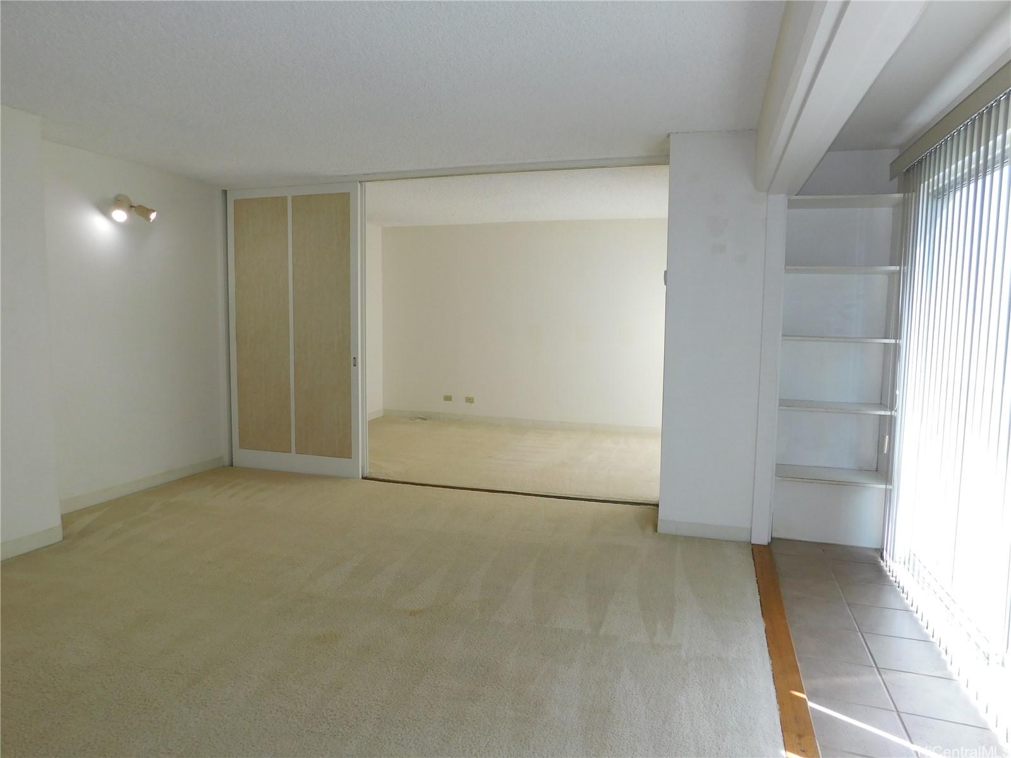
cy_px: 379
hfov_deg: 73.9
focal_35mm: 23
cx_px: 506
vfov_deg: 58.9
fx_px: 672
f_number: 3
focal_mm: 4
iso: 125
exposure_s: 1/100
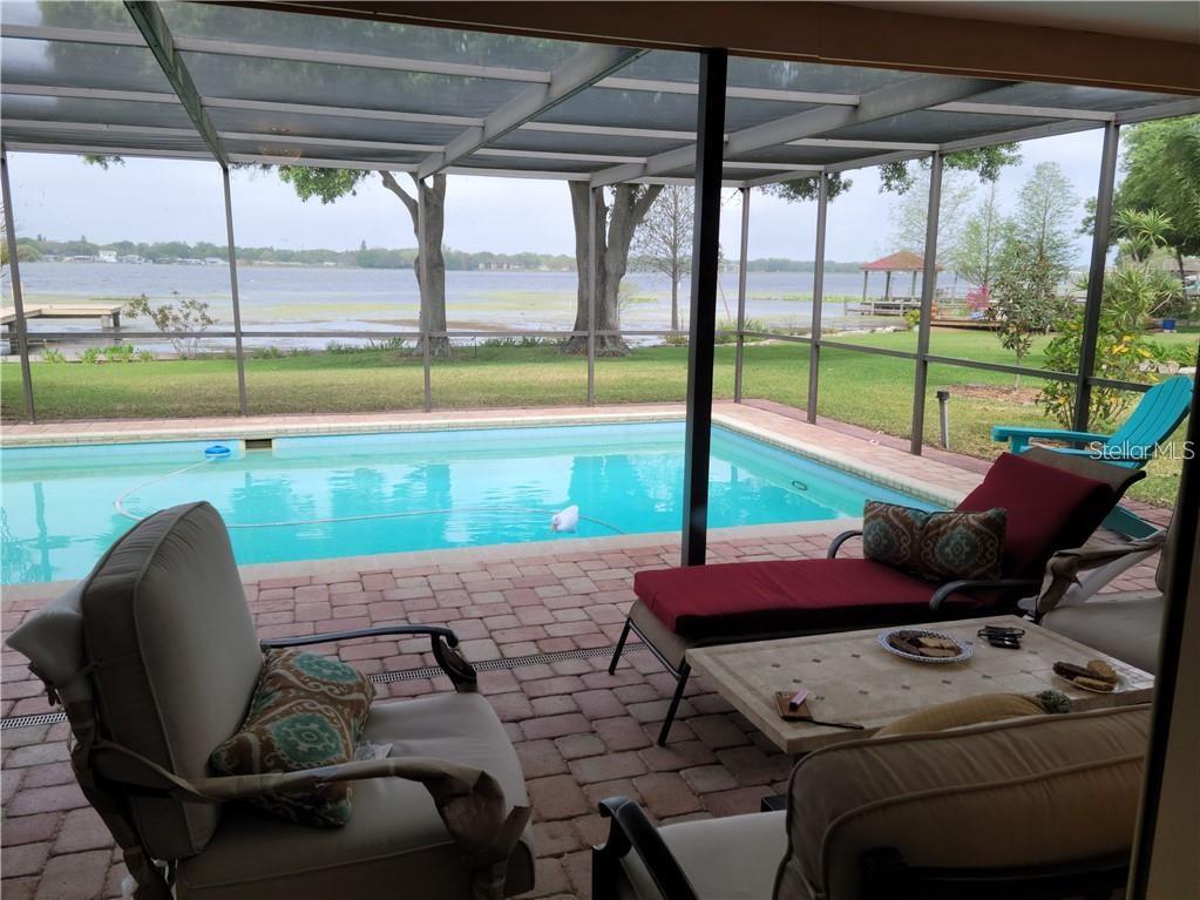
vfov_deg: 49.7
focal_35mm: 28
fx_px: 971
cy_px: 450
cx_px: 600
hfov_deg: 63.4
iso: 25
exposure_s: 1/193
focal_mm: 5.9
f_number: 2
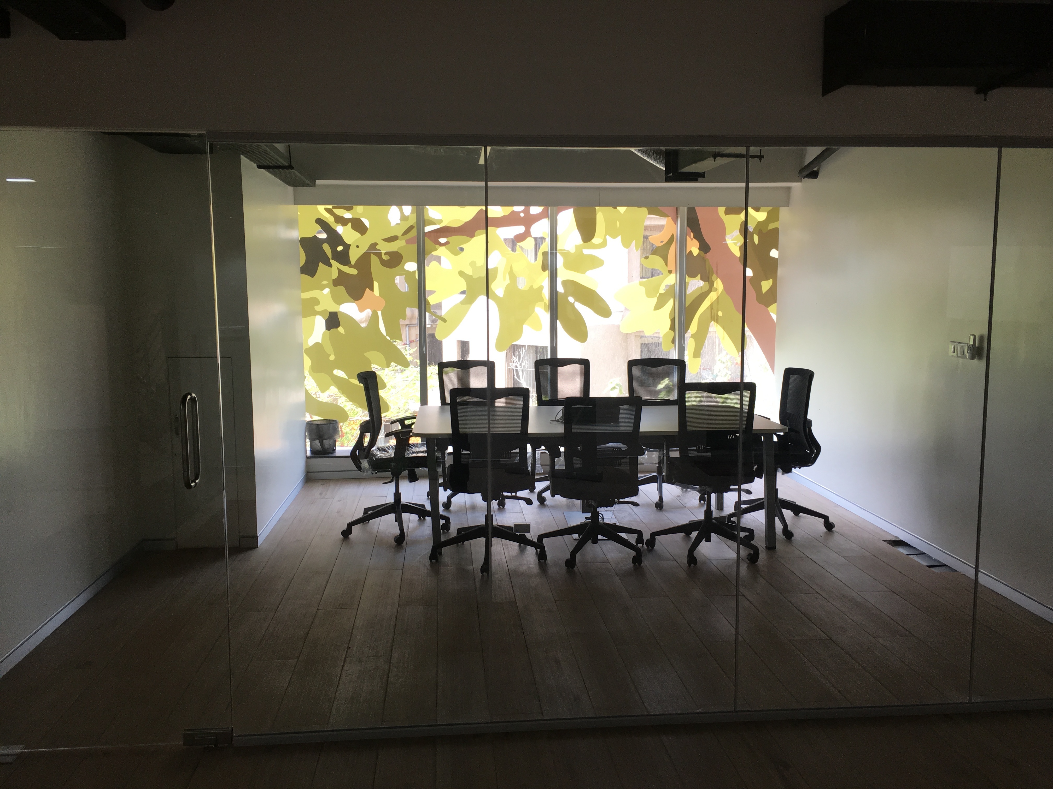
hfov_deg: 61.7
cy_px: 394
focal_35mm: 29
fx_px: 882
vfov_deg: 48.2
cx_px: 526
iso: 40
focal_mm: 4.15
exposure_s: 1/100
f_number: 2.2
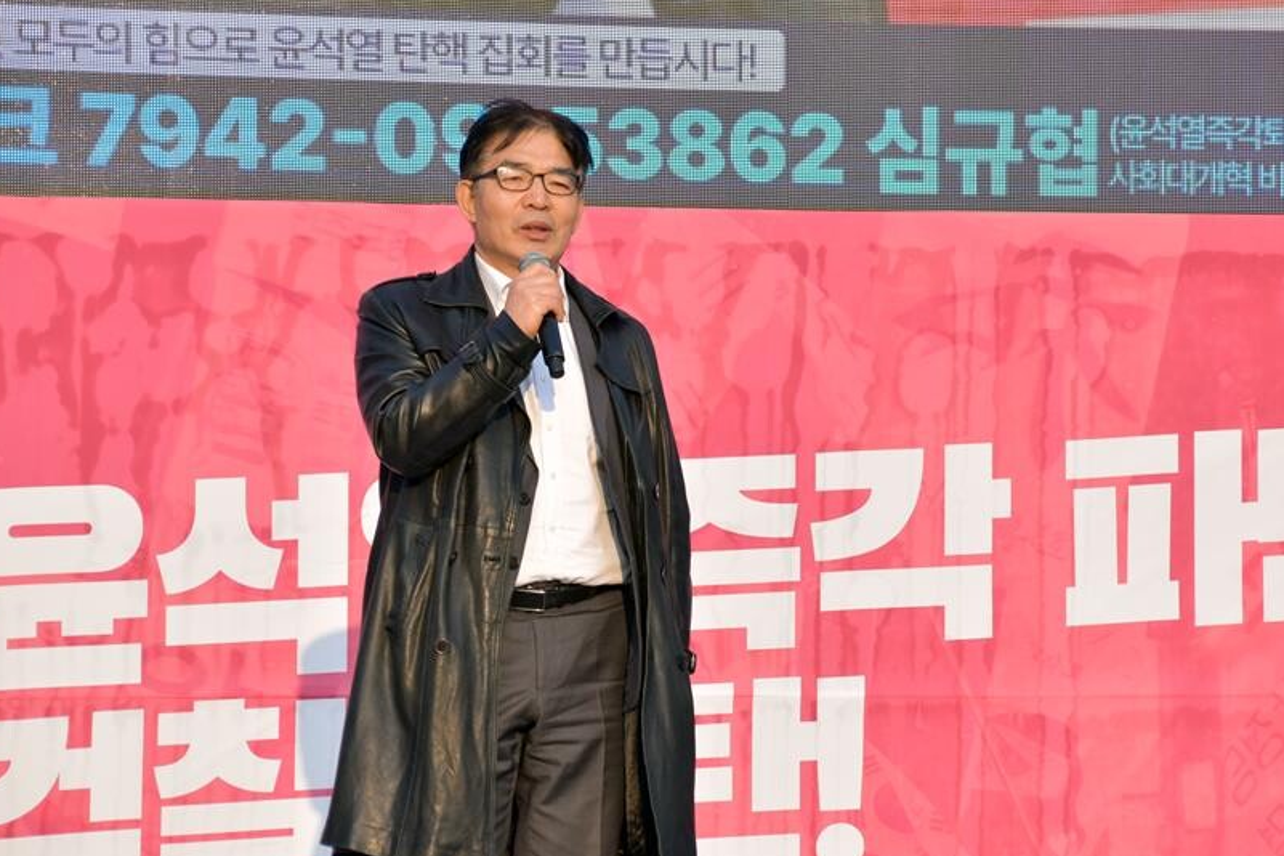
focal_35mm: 165
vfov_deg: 8.3
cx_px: 725
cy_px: 491
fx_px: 5885
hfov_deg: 12.5
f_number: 6.3
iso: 320
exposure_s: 1/400
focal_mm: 86
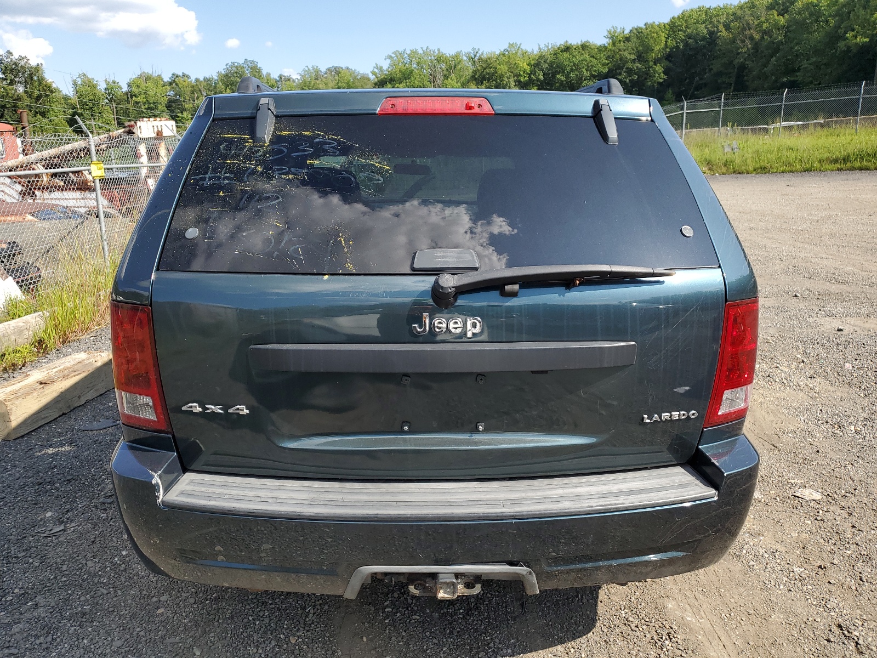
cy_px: 329
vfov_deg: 53.1
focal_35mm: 26
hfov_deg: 67.3
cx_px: 438
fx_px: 659
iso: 50
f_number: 1.5
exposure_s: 1/1667
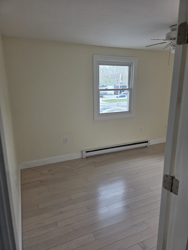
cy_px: 125
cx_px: 94
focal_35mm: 23
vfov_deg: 73.9
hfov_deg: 58.9
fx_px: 167
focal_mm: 6.3
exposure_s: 1/180
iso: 50
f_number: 1.7
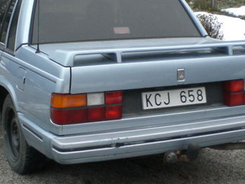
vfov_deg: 19.6
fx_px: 531
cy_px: 76
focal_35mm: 75
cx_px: 98
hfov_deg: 25.9
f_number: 3.1
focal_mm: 6.3
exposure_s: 1/60
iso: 200
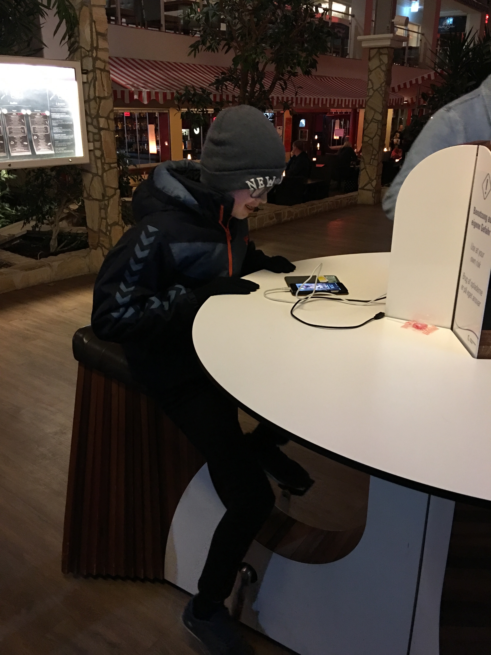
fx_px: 548
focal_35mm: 29
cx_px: 246
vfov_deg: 61.7
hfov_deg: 48.2
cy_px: 328
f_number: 2.2
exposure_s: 1/8
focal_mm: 4.15
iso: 125
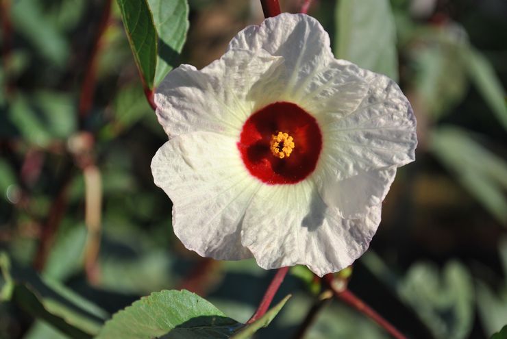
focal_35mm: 82
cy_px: 170
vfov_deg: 16.6
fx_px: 1163
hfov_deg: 24.6
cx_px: 254
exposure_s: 1/400
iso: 100
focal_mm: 55
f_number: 5.6
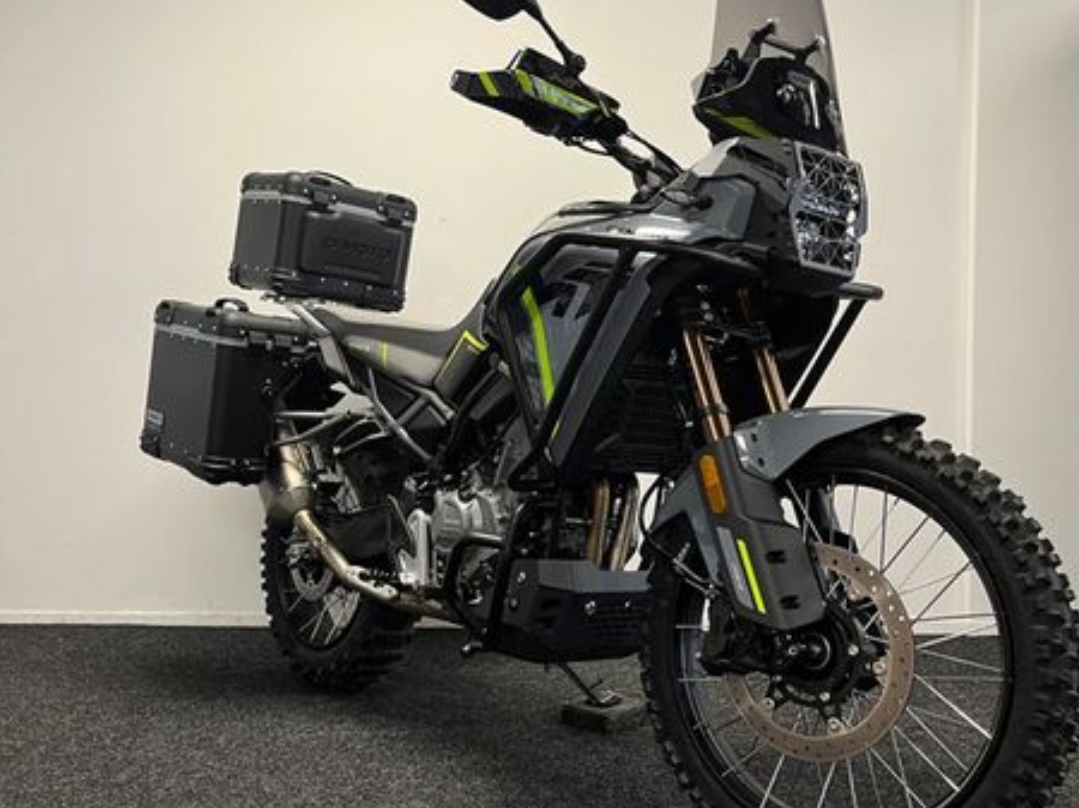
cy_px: 436
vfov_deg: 38.6
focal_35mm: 37
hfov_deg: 50.1
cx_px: 504
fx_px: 1153
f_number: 1.6
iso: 100
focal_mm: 5.1
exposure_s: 1/50
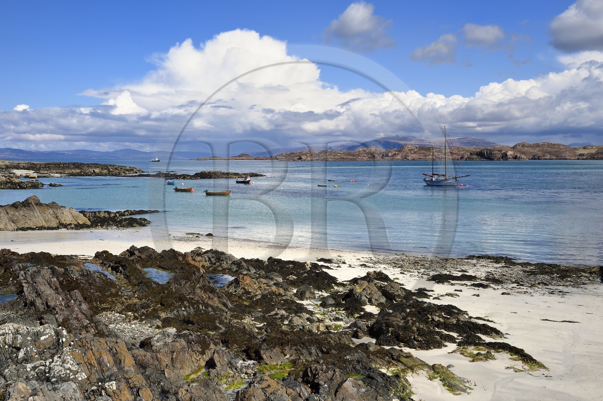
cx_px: 302
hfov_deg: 50.7
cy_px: 200
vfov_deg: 35.0
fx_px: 636
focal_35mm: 38
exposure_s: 1/250
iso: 200
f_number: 16
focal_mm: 38
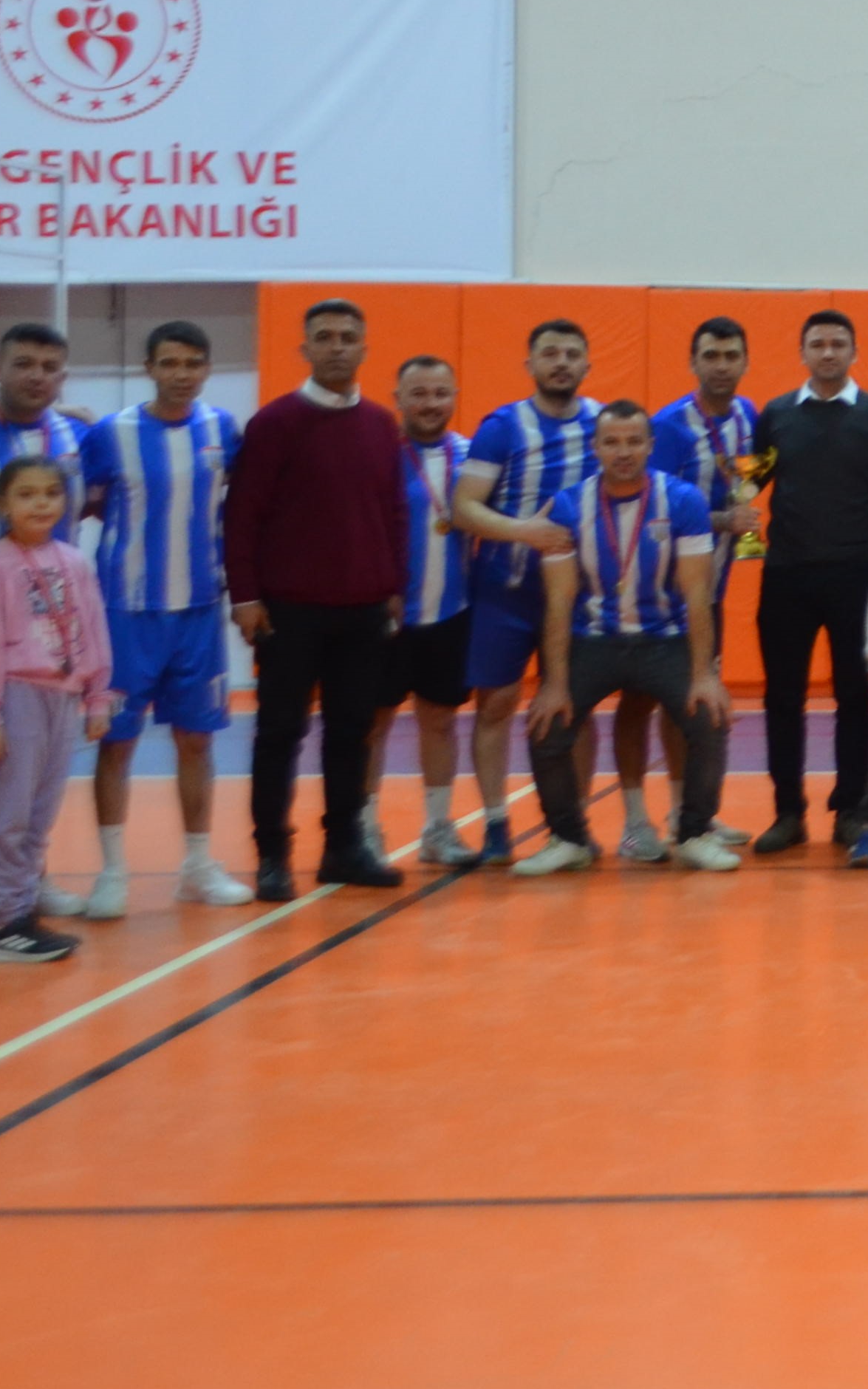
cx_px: 1632
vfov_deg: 28.1
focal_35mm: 72
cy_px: 303
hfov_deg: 15.3
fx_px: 2725
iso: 800
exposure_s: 1/60
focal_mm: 18
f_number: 4
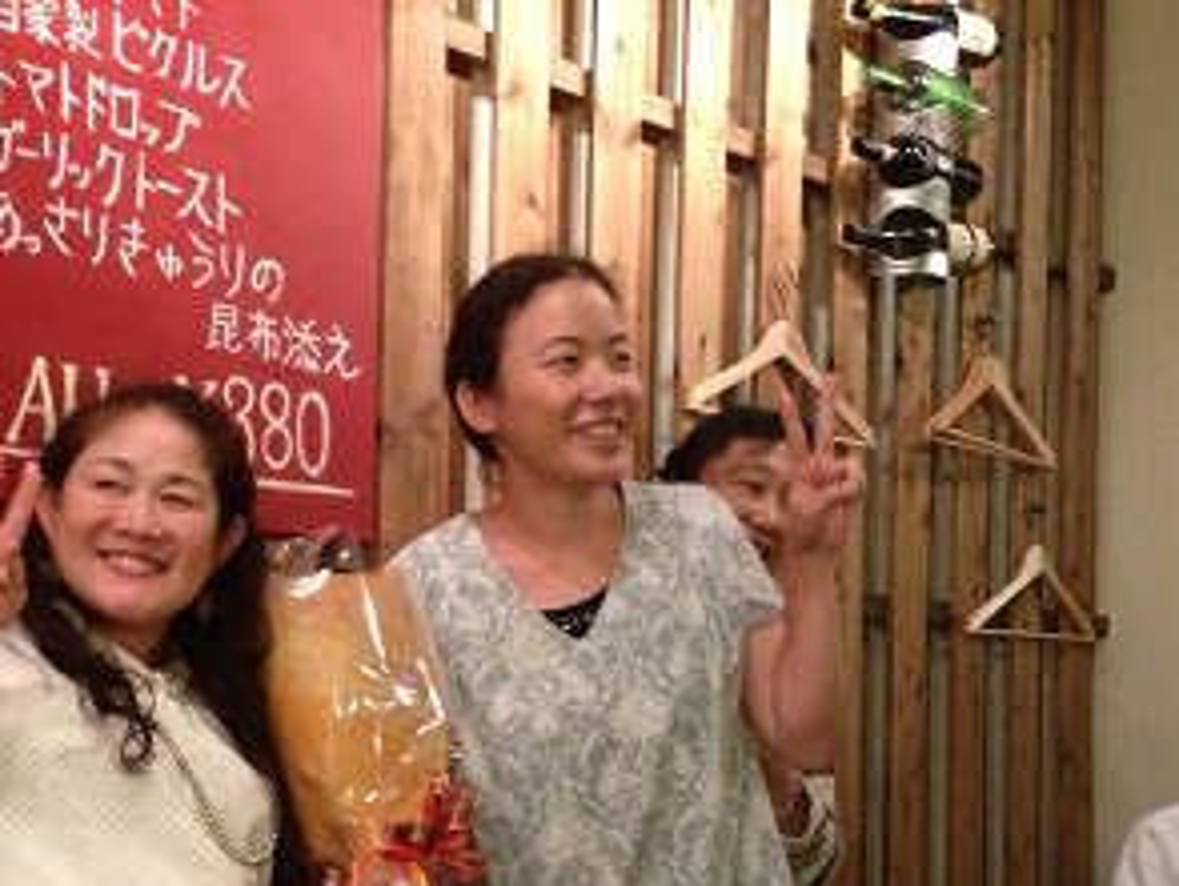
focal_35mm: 55
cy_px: 706
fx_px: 1875
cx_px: 405
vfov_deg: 26.1
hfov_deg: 34.6
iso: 400
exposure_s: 1/20
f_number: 2.4
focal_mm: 4.13
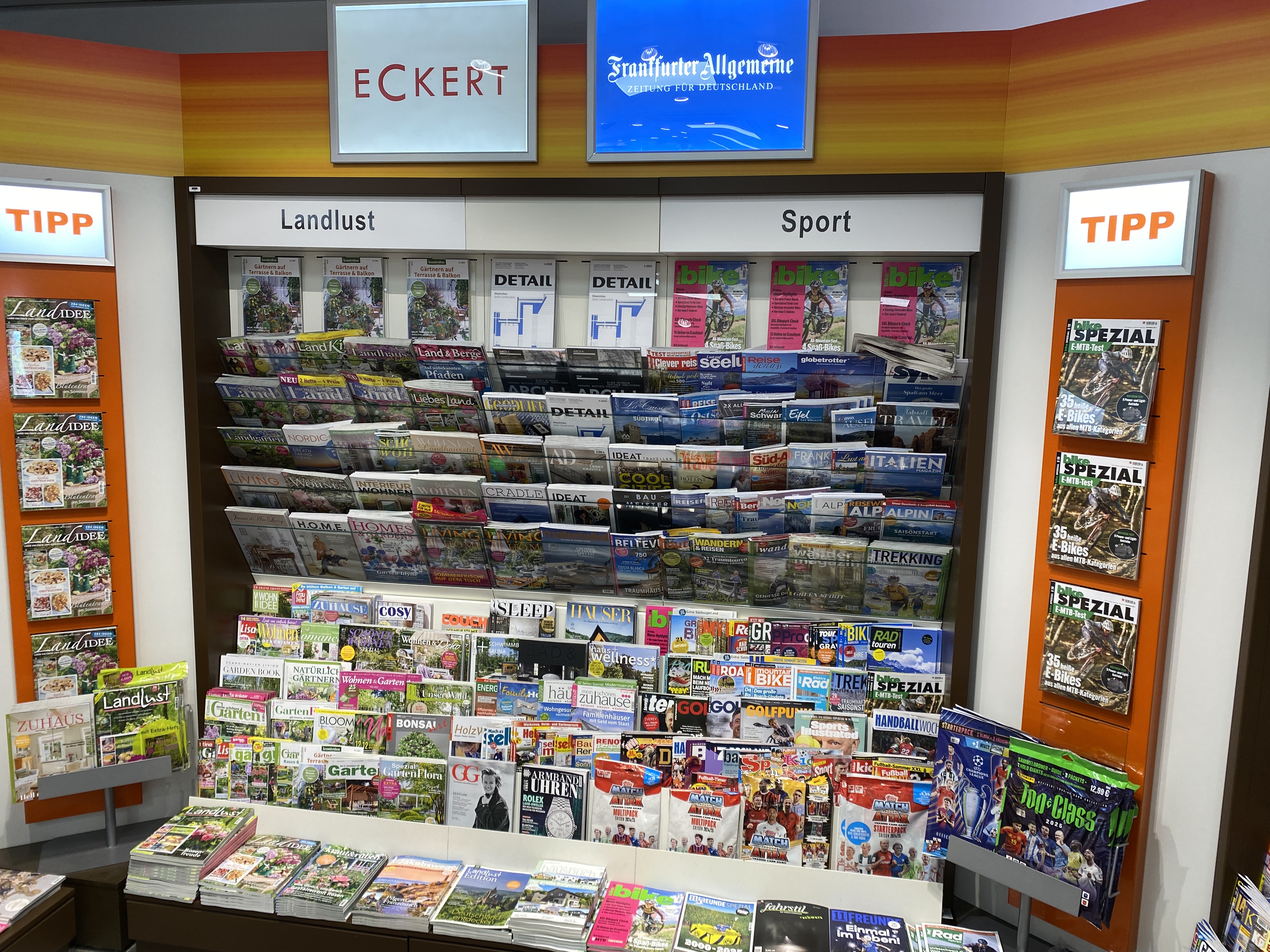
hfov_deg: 67.3
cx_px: 635
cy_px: 476
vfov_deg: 53.1
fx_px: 954
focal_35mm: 26
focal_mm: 4.25
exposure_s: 1/100
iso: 50
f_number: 1.8
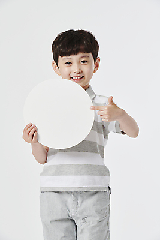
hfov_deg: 10.2
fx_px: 899
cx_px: 80
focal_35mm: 135
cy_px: 120
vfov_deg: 15.2
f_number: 11
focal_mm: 135
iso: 100
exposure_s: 1/125
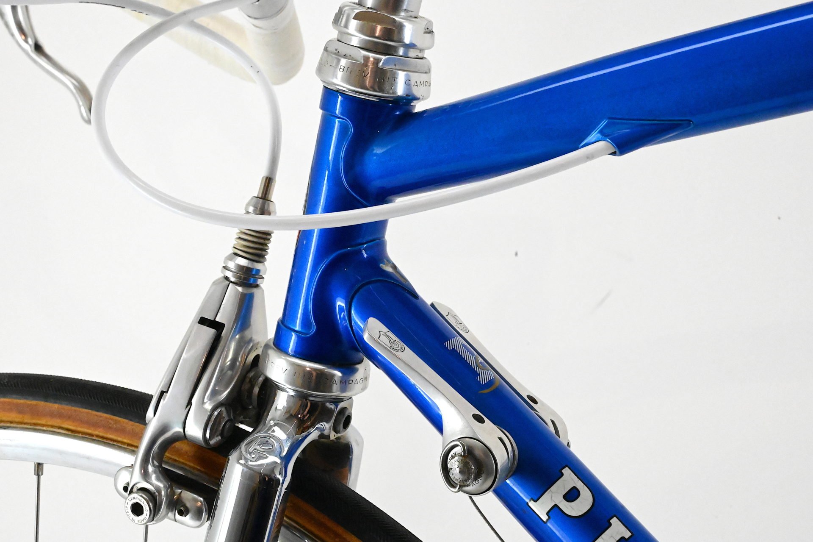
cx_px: 406
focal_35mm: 70
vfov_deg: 19.4
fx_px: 1580
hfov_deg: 28.9
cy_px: 271
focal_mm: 70
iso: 25600
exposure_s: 1/640
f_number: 20
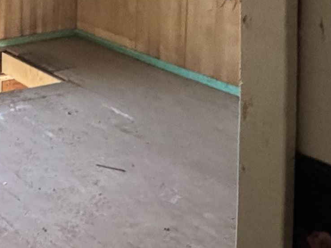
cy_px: -91
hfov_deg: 26.4
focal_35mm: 58
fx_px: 554
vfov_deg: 22.1
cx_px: -135
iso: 1250
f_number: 2.2
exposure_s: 1/58
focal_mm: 2.22
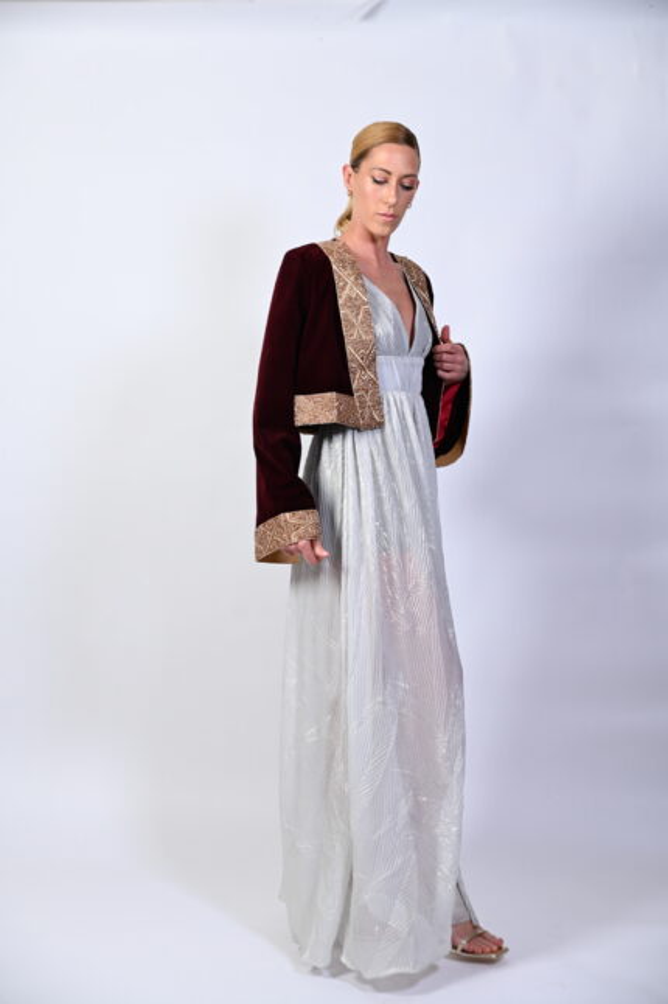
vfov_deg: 35.7
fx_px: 1560
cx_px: 334
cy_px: 502
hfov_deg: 24.2
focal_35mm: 56
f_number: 4
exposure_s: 1/200
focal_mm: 56
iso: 200
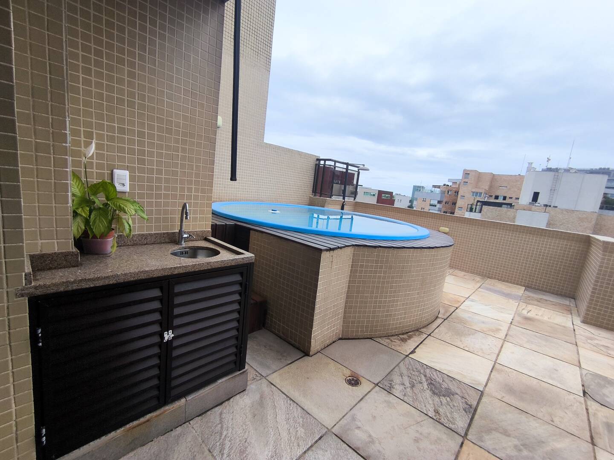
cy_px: 230
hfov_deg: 94.5
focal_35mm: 16
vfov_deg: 78.1
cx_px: 307
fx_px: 284
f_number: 2.2
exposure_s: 1/675
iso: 50
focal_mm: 1.65
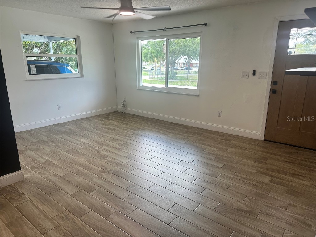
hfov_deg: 71.6
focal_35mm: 24
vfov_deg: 56.8
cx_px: 158
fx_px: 219
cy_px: 118
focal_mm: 6.86
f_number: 1.78
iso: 80
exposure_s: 1/120
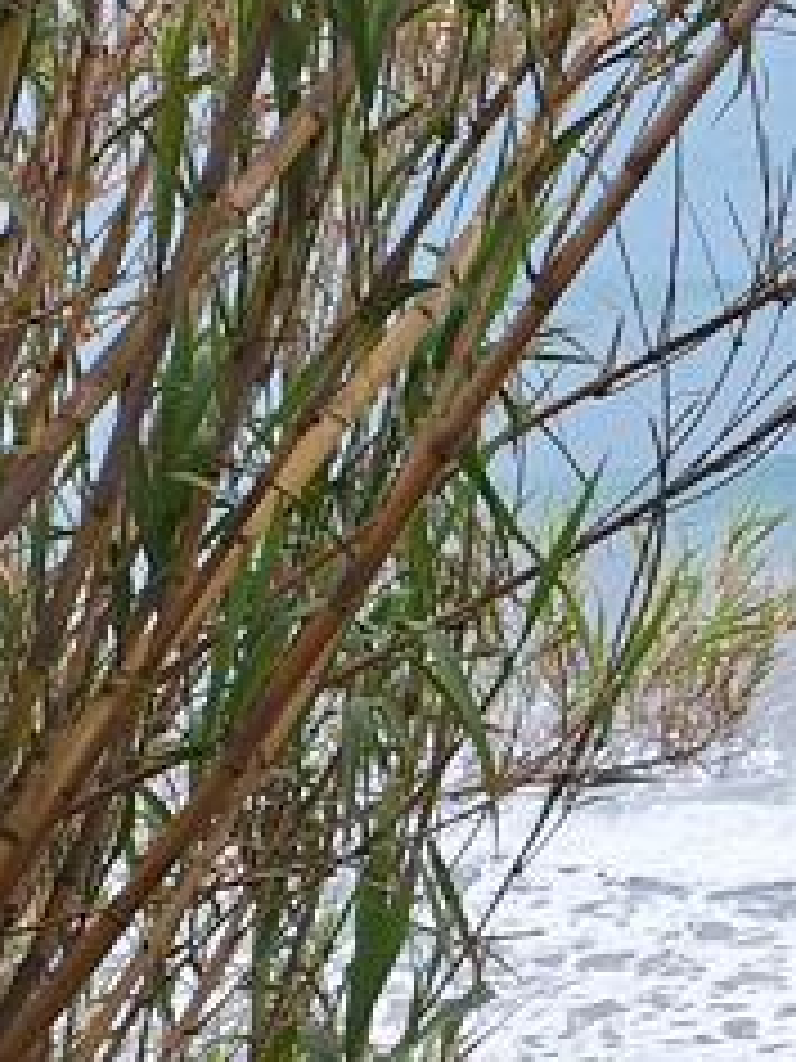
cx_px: 2213
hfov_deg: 11.0
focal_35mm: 100
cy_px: 1174
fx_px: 3066
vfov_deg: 18.8
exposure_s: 1/997
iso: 40
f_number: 1.8
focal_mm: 5.54
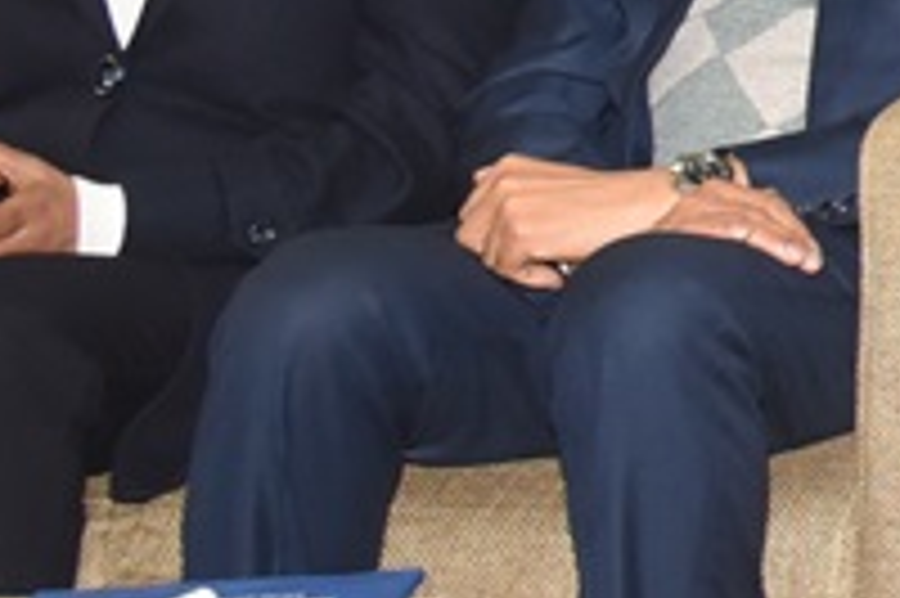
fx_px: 3597
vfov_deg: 8.9
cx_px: 2439
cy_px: -652
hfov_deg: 11.0
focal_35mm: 144
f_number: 5.6
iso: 1600
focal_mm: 24
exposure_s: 1/125
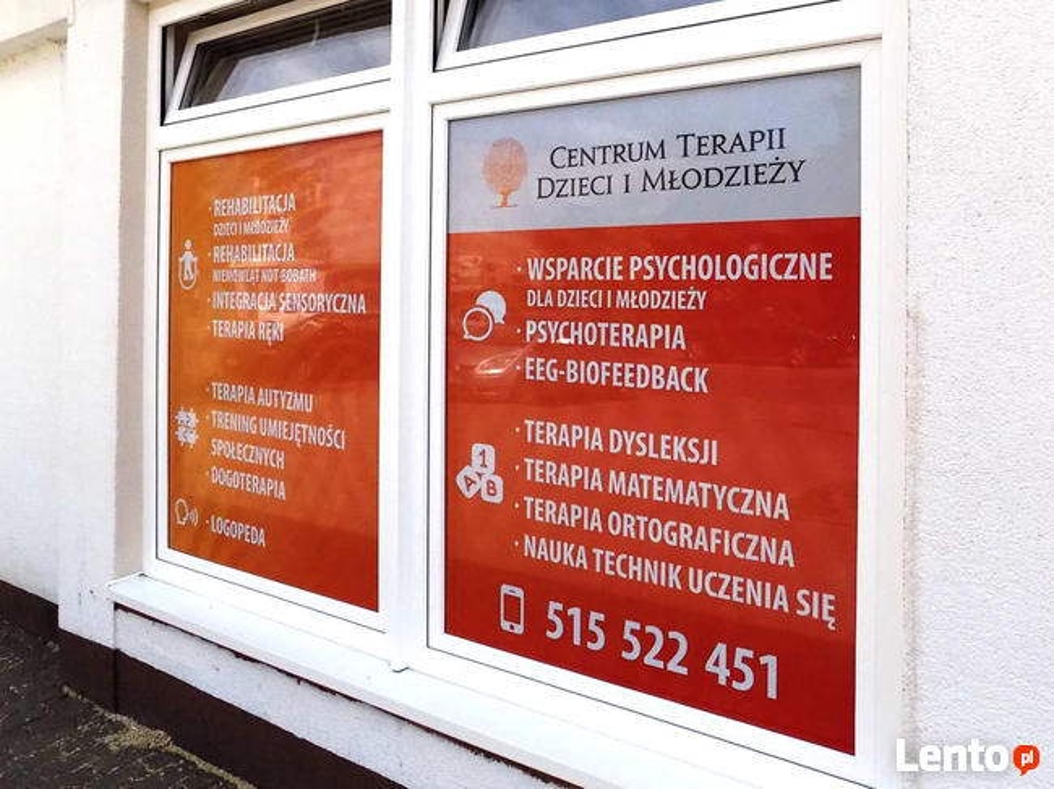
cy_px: 394
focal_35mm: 23
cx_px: 527
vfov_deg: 58.8
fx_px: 700
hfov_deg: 73.9
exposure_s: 1/160
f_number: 9.9
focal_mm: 4
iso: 200
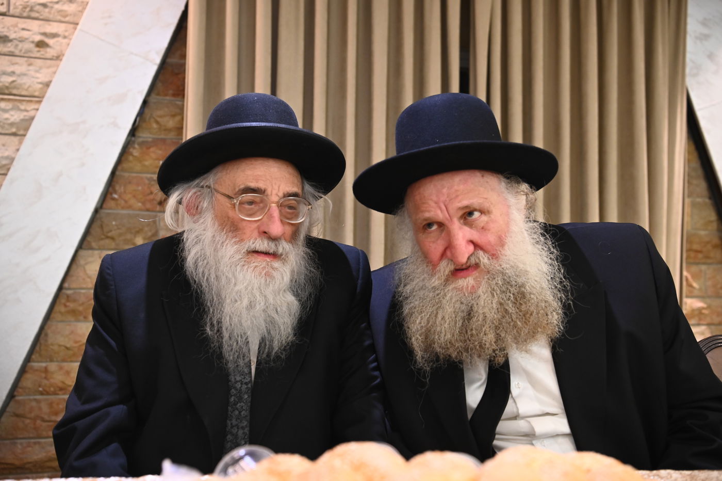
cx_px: 361
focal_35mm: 44
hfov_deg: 44.5
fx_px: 882
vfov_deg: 30.5
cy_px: 240
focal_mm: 44
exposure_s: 1/125
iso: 2000
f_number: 4
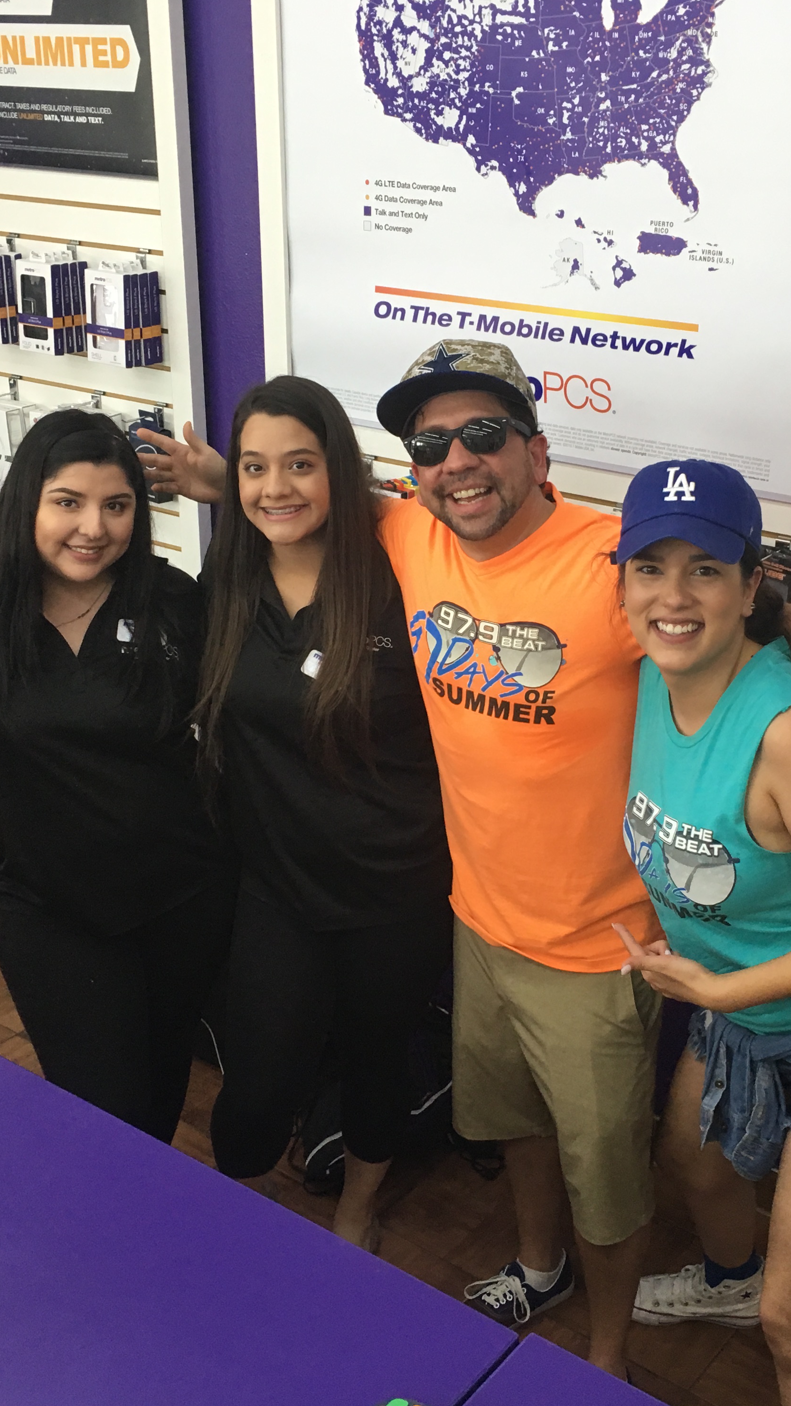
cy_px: 699
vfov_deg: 47.4
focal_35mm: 43
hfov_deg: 27.7
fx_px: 1604
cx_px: 469
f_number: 2.2
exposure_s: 1/30
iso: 40
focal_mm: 4.15
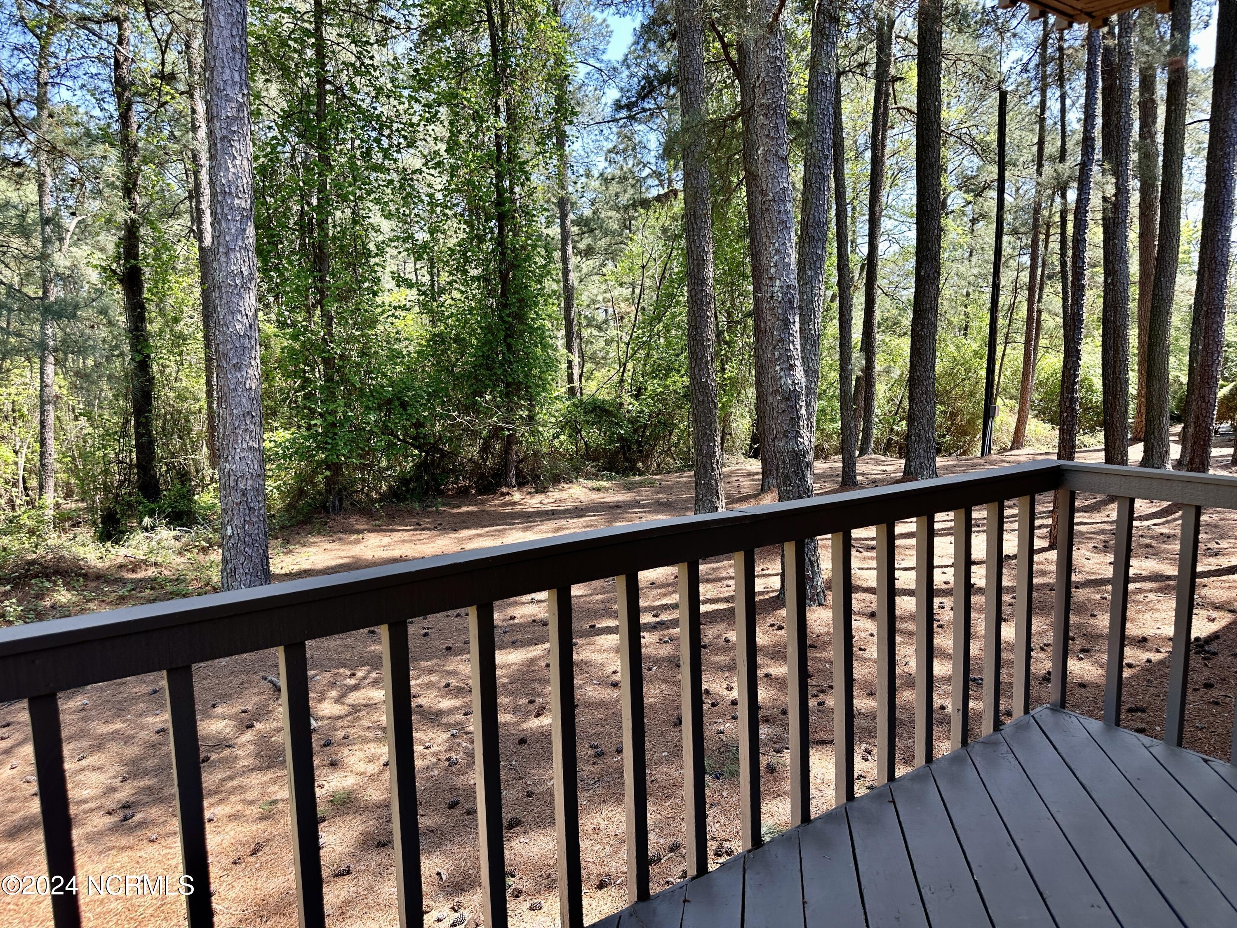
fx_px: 858
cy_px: 464
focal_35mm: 24
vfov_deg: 56.8
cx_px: 618
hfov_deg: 71.6
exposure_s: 1/347
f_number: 1.78
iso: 80
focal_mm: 6.86
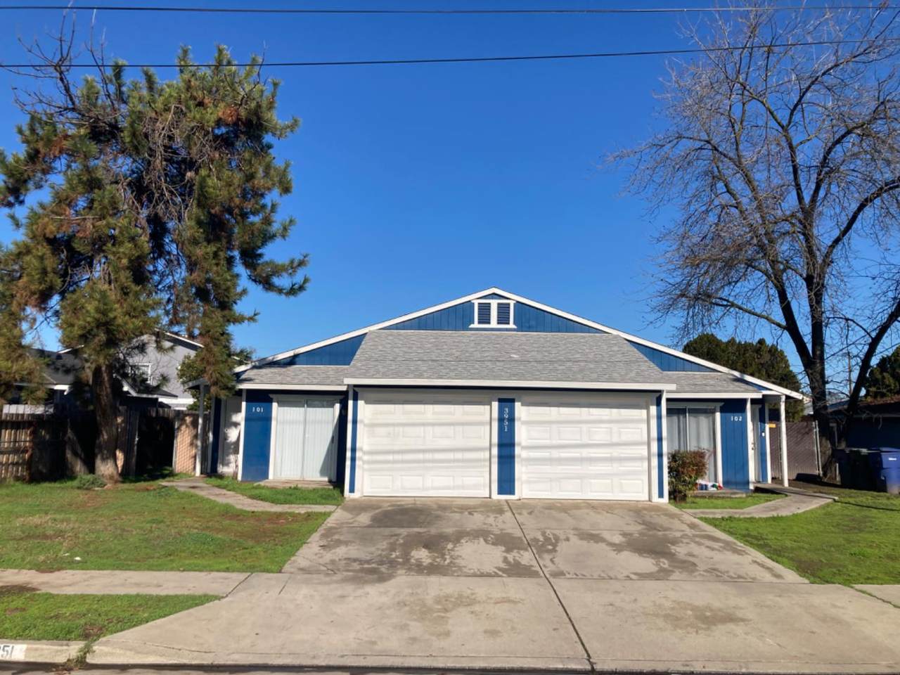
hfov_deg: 63.4
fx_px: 728
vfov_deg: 49.7
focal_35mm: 28
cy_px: 338
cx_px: 450
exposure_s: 1/3745
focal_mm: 3.99
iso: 25
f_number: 1.8
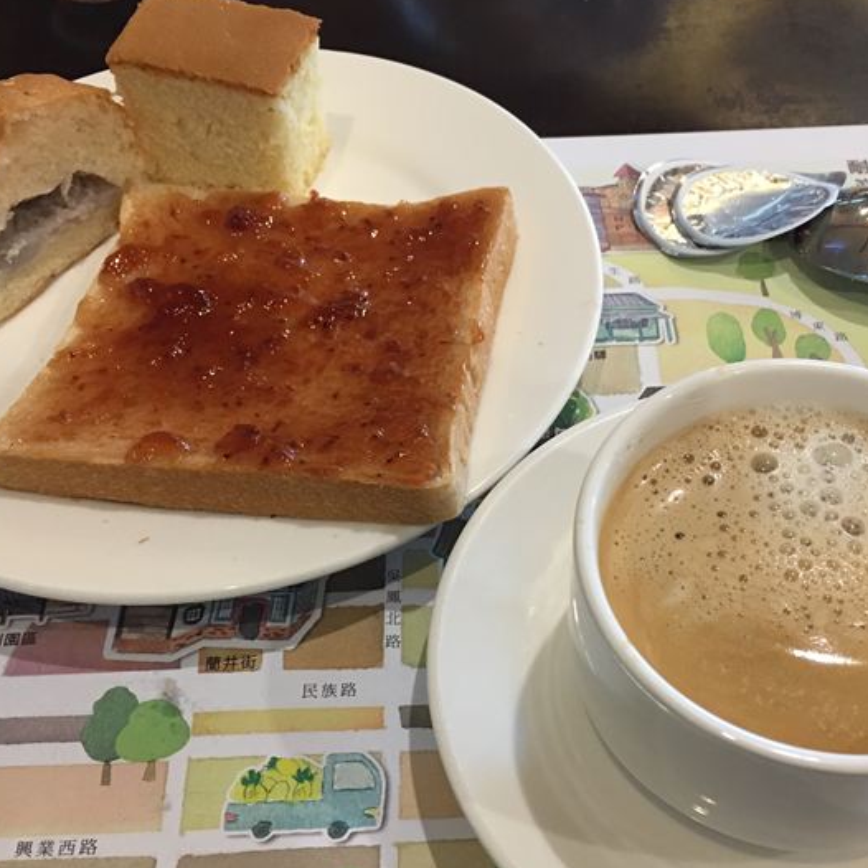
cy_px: 484
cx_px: 508
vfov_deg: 42.8
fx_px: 1106
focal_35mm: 39
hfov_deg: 42.7
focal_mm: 4.15
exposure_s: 1/15
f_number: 2.2
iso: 80
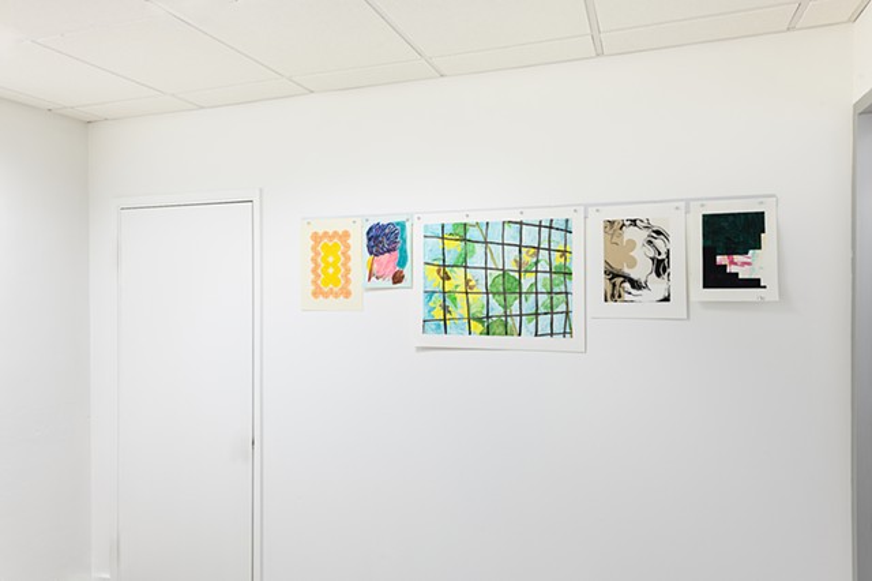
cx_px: 436
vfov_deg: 53.1
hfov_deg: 73.8
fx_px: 581
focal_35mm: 24
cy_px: 290
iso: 64
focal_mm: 24
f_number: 8
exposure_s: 1
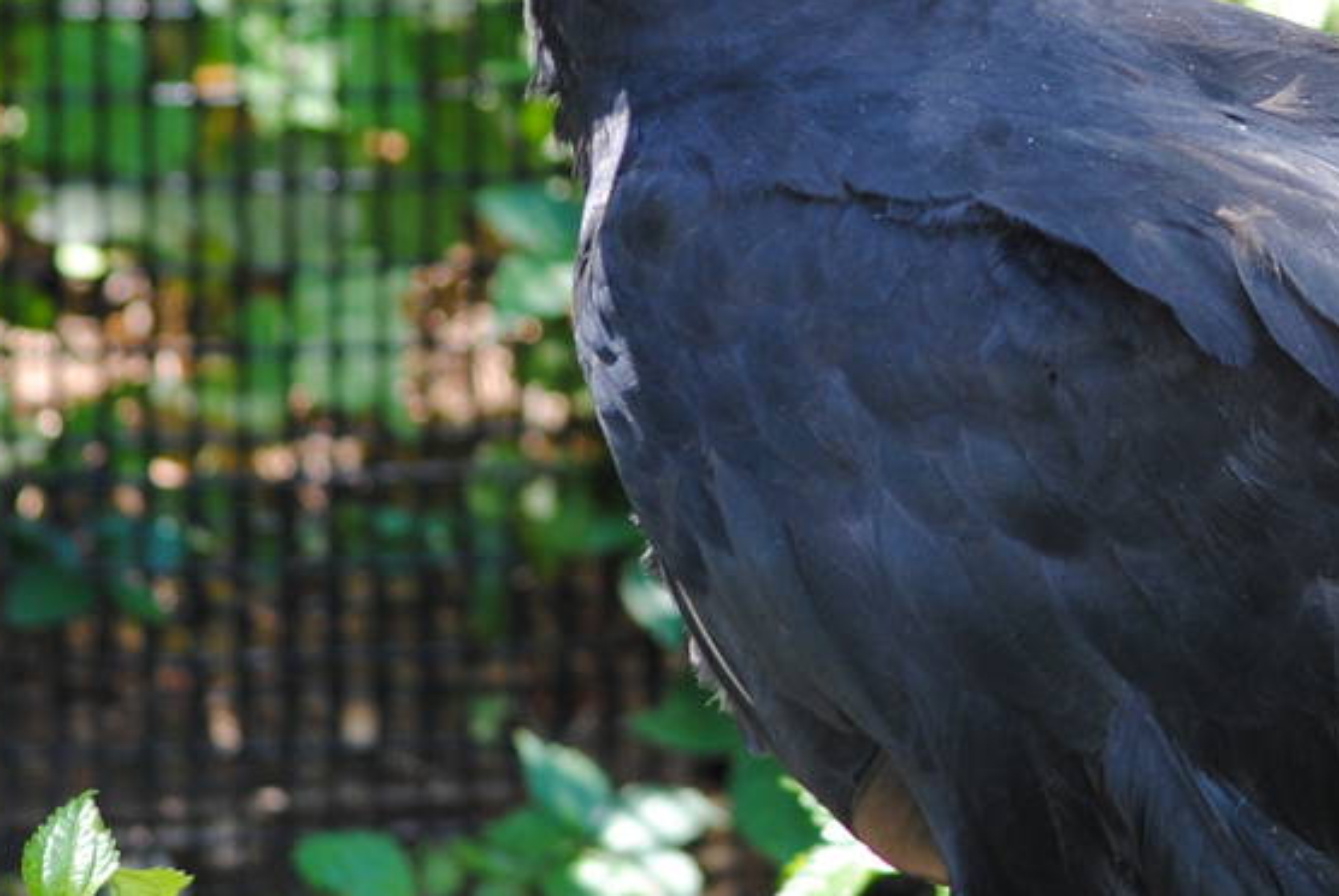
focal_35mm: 475
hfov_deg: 4.3
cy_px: 459
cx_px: 1392
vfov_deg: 2.9
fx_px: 17686
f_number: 4.8
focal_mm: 110
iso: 200
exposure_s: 1/100
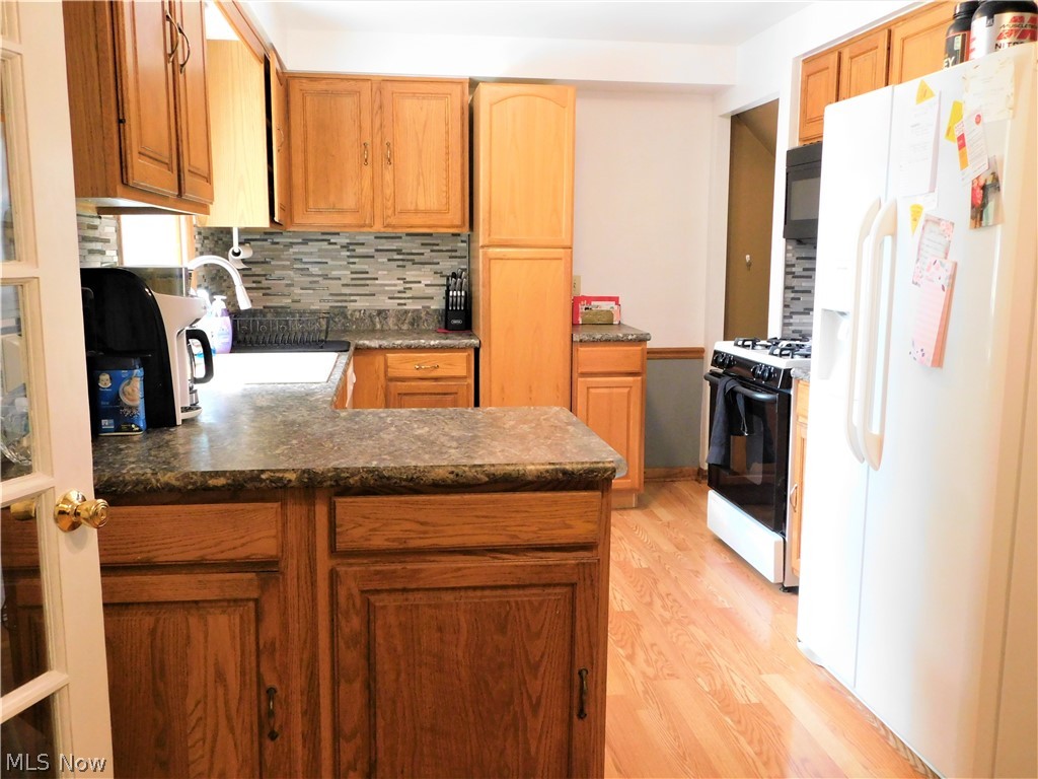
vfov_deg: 46.8
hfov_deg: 60.0
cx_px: 519
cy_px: 390
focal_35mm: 30
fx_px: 900
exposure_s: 1/30
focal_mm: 5.3
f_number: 3.2
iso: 400
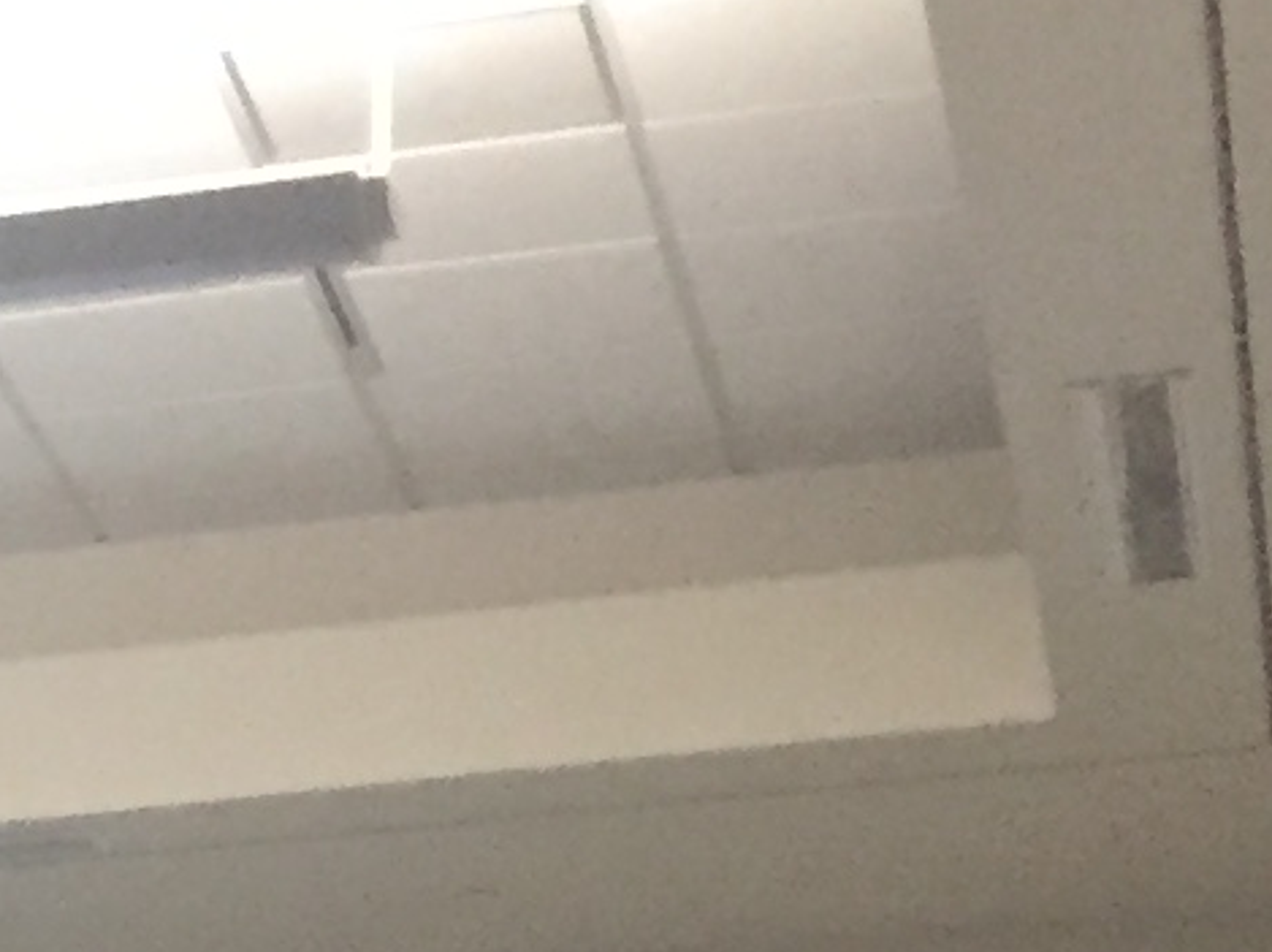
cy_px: 3200
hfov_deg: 9.0
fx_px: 7417
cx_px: -1589
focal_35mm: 202
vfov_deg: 6.5
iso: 200
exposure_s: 1/30
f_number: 2.2
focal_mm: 4.15
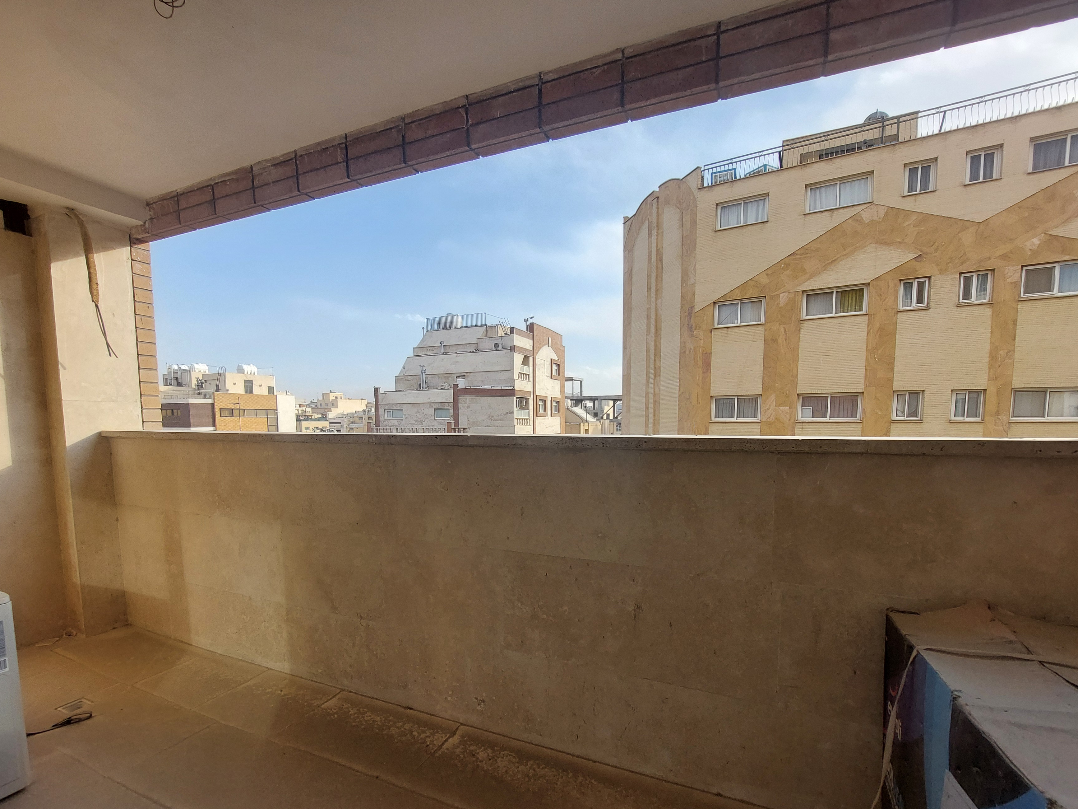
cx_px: 528
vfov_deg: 81.2
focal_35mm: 15
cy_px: 463
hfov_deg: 98.2
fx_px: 467
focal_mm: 1.74
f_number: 2.2
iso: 50
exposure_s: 1/446
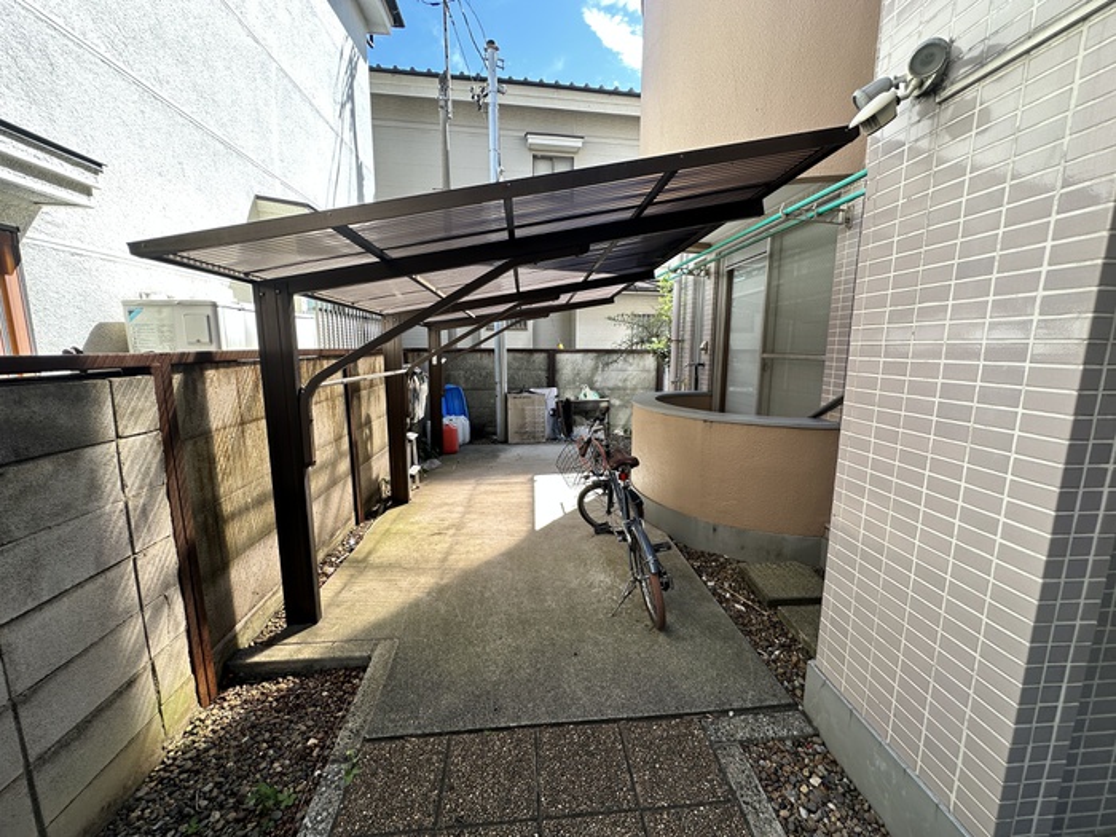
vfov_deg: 85.7
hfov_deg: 102.1
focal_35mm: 14
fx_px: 451
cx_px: 558
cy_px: 418
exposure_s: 1/171
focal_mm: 2.22
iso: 40
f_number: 2.2
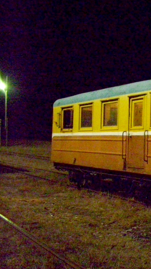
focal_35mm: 50
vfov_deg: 41.3
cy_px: 133
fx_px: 356
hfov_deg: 22.3
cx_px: 175
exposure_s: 1/6
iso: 1250
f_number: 2.9
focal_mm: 5.7
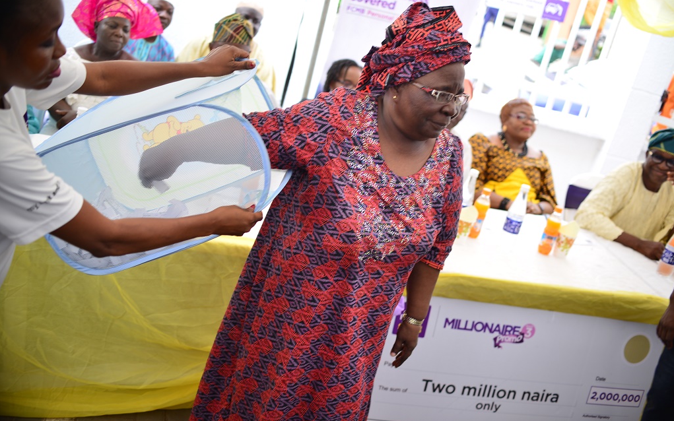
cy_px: 197
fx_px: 661
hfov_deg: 54.0
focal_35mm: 36
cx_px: 339
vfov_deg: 35.3
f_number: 2.8
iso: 125
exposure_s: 1/100
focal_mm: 35
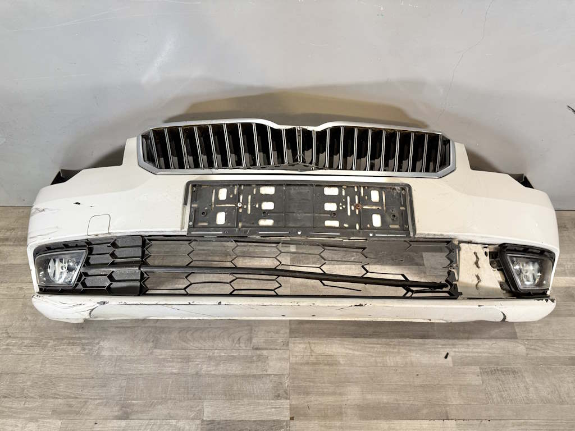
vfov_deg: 56.8
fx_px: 399
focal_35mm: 24
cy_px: 216
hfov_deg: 71.6
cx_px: 288
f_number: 1.78
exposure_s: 1/100
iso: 200
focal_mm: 6.76
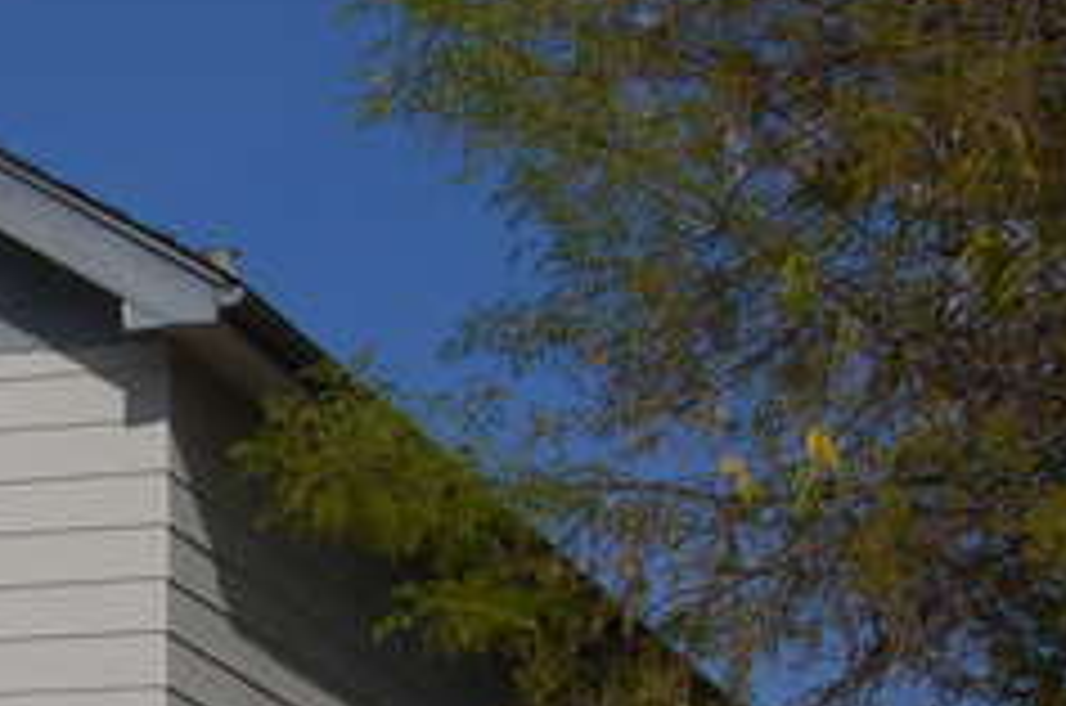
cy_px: 913
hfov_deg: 14.0
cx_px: -256
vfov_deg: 9.5
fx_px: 4196
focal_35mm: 142
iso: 200
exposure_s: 1/160
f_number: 20
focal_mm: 28
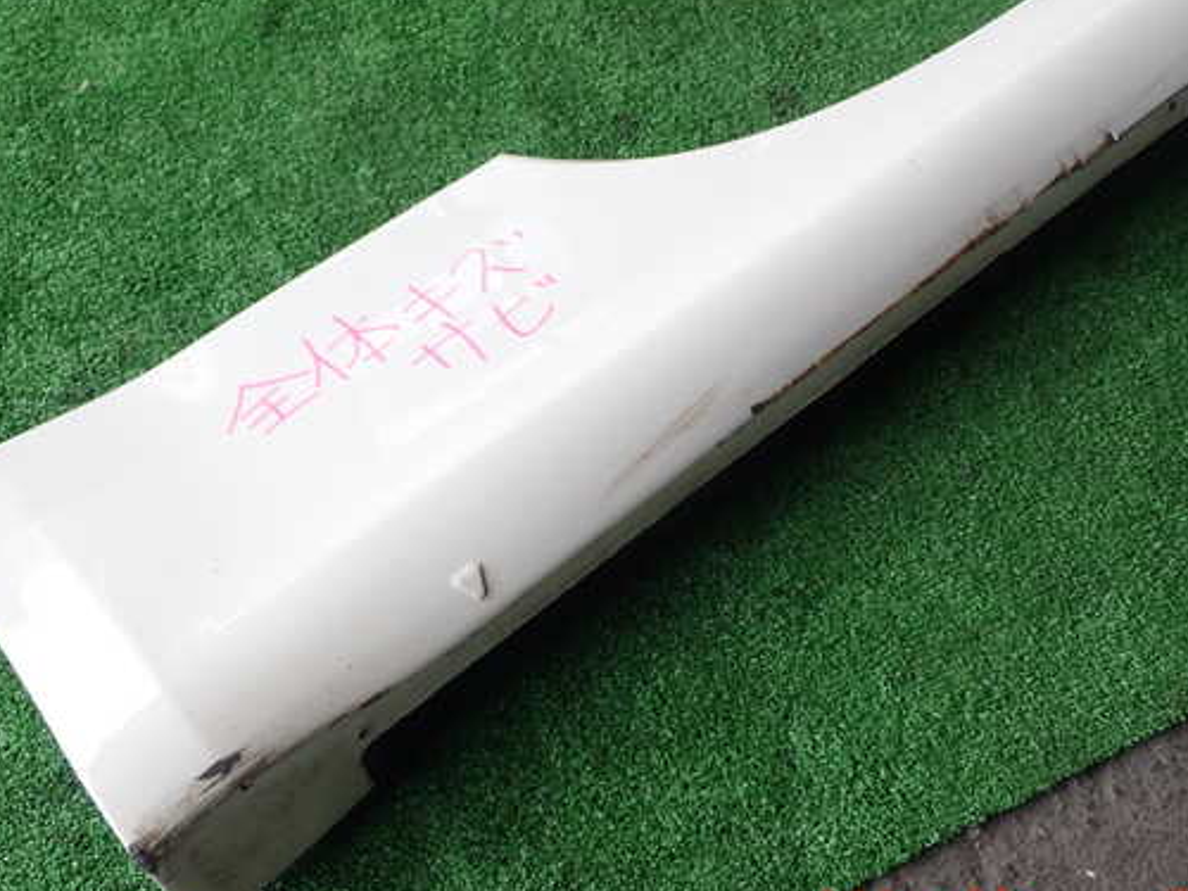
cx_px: 646
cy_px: 409
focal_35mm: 36
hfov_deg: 51.3
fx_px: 1235
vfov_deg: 39.6
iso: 100
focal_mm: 5.4
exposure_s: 1/160
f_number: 3.2
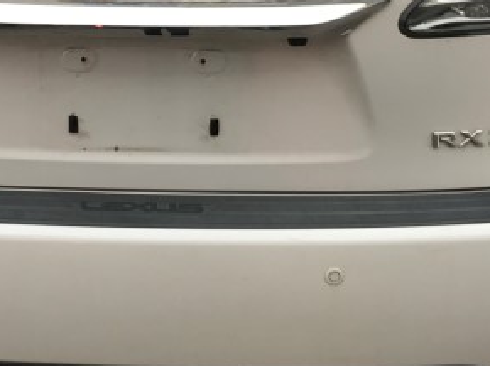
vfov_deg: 14.7
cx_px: 103
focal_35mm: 99
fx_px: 1400
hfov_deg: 19.7
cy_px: -5
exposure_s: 1/60
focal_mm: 3.99
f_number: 1.8
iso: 25
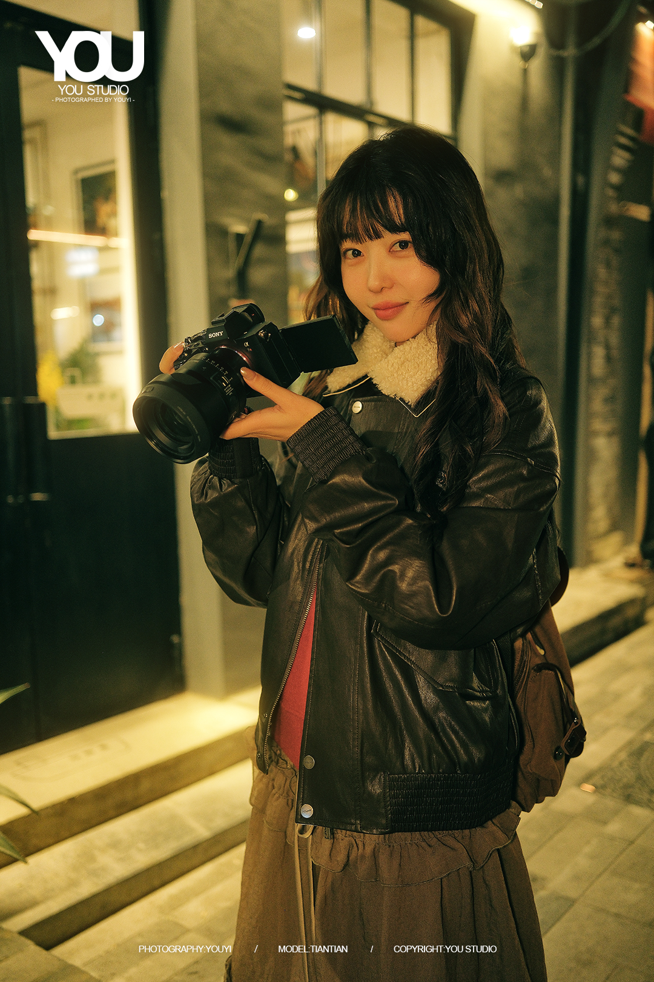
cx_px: 327
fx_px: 954
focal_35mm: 35
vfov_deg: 54.4
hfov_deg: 37.9
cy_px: 491
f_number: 1.4
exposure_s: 1/125
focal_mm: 23
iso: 500
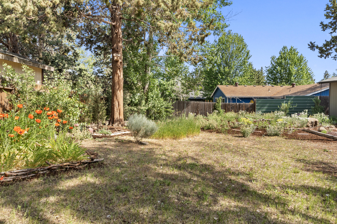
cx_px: 168
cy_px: 112
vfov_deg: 59.5
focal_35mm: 21
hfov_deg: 81.2
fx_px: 197
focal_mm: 14
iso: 200
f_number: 8
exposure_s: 1/60
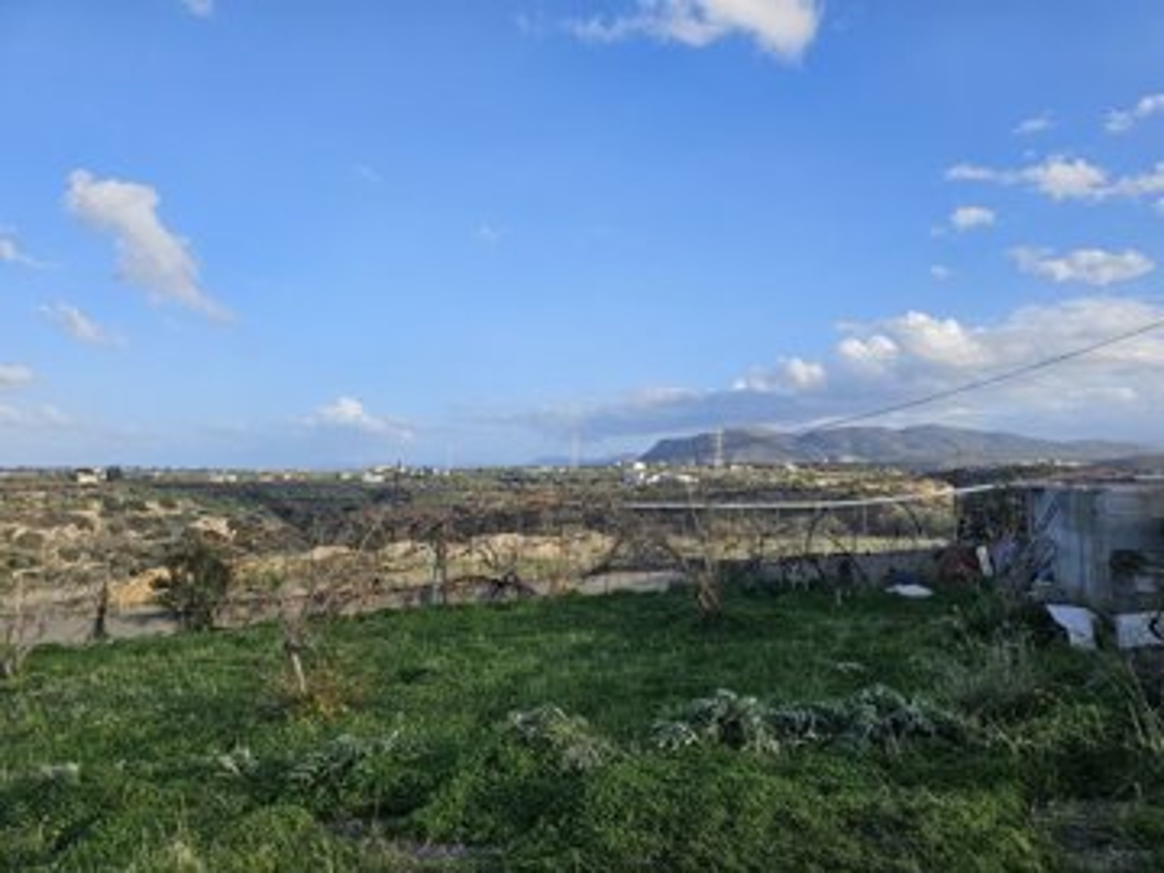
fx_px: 773
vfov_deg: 58.9
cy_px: 436
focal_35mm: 23
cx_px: 582
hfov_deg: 73.9
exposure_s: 1/1102
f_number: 1.7
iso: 20
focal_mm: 6.3
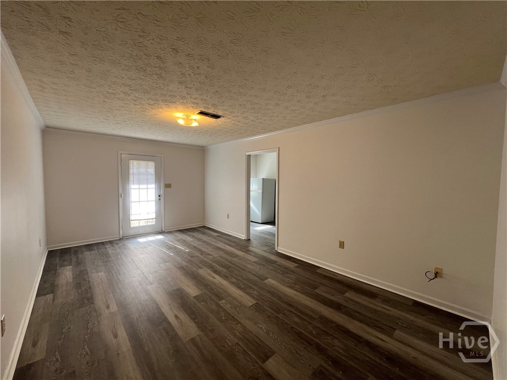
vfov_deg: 89.9
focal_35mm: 13
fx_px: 190
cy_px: 190
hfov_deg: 106.2
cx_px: 254
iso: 80
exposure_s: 1/99
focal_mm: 1.57
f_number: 1.8
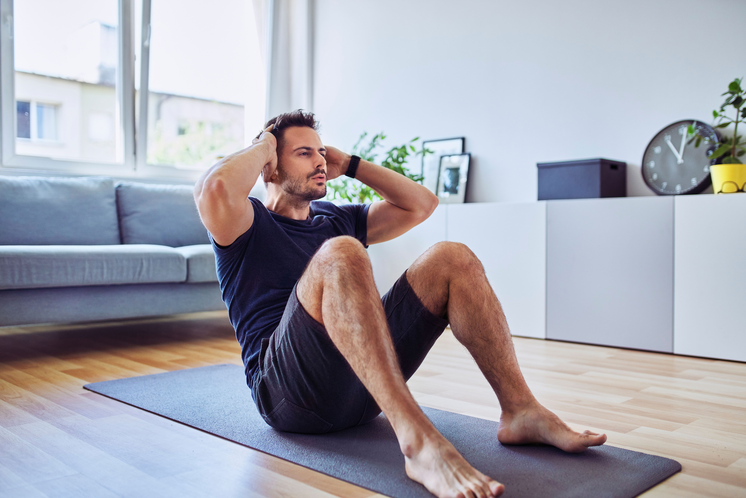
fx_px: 725
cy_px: 249
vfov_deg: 37.9
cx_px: 373
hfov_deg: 54.4
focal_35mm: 35
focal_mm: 35
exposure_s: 1/1000
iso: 640
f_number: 2
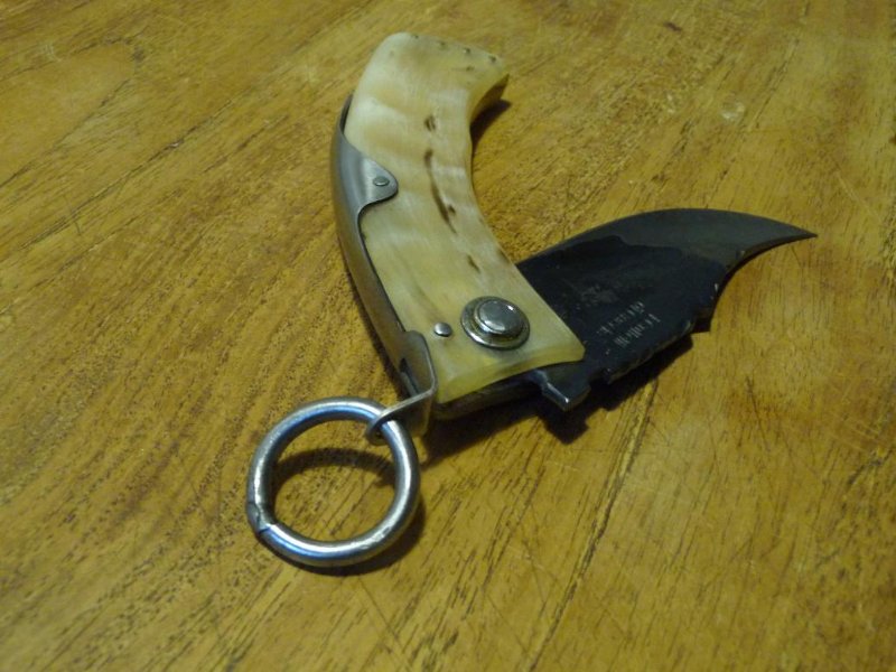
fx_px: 984
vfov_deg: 37.7
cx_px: 448
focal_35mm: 38
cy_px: 336
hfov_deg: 49.0
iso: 400
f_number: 3.8
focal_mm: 6.3
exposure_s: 1/8
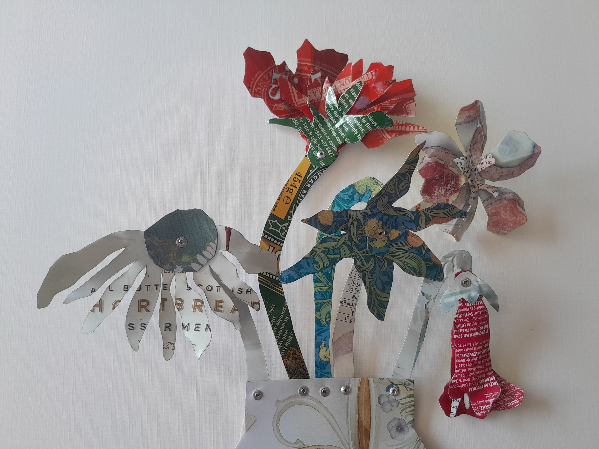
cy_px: 224
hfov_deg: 67.3
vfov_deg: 53.1
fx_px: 450
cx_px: 300
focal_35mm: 26
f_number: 1.8
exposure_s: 1/60.2
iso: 40
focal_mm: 3.98
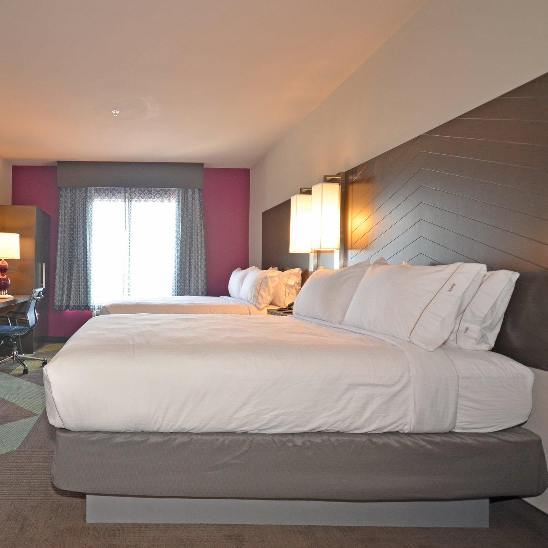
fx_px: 430
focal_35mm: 24
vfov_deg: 65.0
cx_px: 142
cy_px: 270
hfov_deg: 61.6
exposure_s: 1/20
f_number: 5
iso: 250
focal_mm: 12
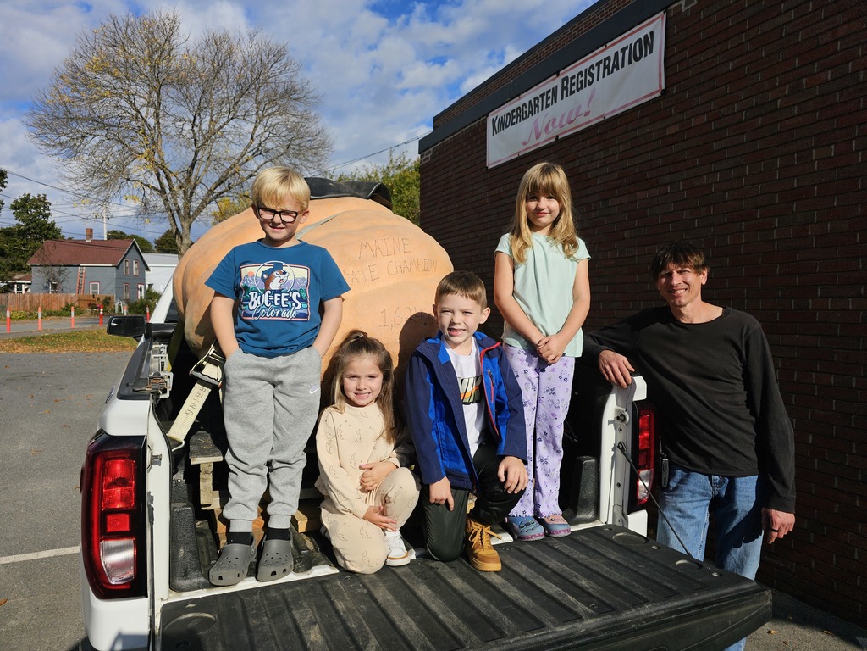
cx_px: 434
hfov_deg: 73.9
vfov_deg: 58.9
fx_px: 576
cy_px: 326
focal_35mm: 23
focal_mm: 6.3
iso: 10
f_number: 1.7
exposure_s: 1/2151
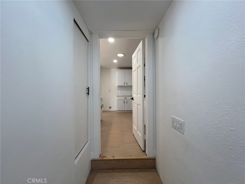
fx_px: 92
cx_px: 122
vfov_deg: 89.9
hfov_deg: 106.2
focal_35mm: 13
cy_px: 92
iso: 80
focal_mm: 1.57
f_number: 1.8
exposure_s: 1/120
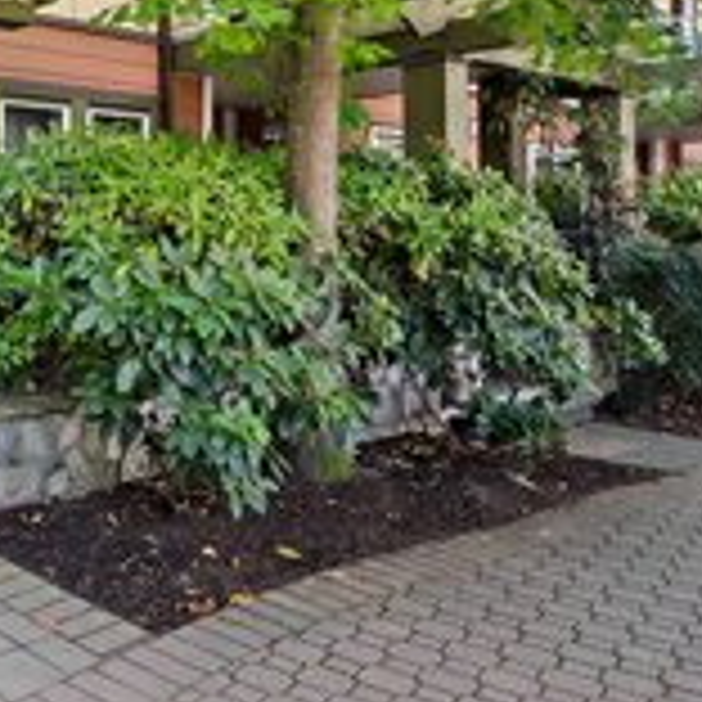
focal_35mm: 38
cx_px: -88
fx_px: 872
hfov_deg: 36.4
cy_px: 230
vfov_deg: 43.2
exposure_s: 1
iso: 320
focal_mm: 16
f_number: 8
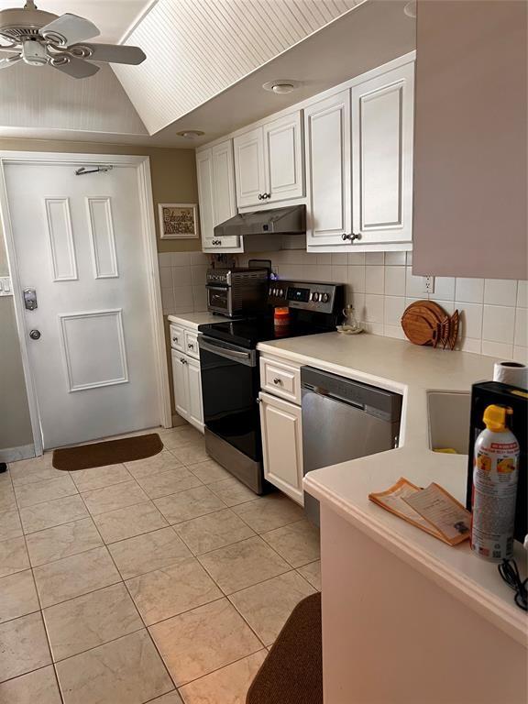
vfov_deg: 67.3
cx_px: 264
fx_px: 529
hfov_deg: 53.1
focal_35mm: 26
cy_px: 352
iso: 160
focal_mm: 5.7
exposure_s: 1/60
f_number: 1.5
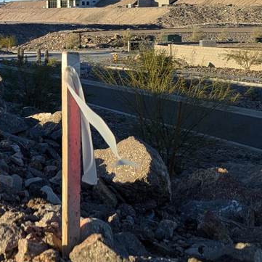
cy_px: 20
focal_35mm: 75
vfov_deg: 22.4
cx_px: -181
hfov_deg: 18.9
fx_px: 642
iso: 44
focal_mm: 6.81
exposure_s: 1/935
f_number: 1.85
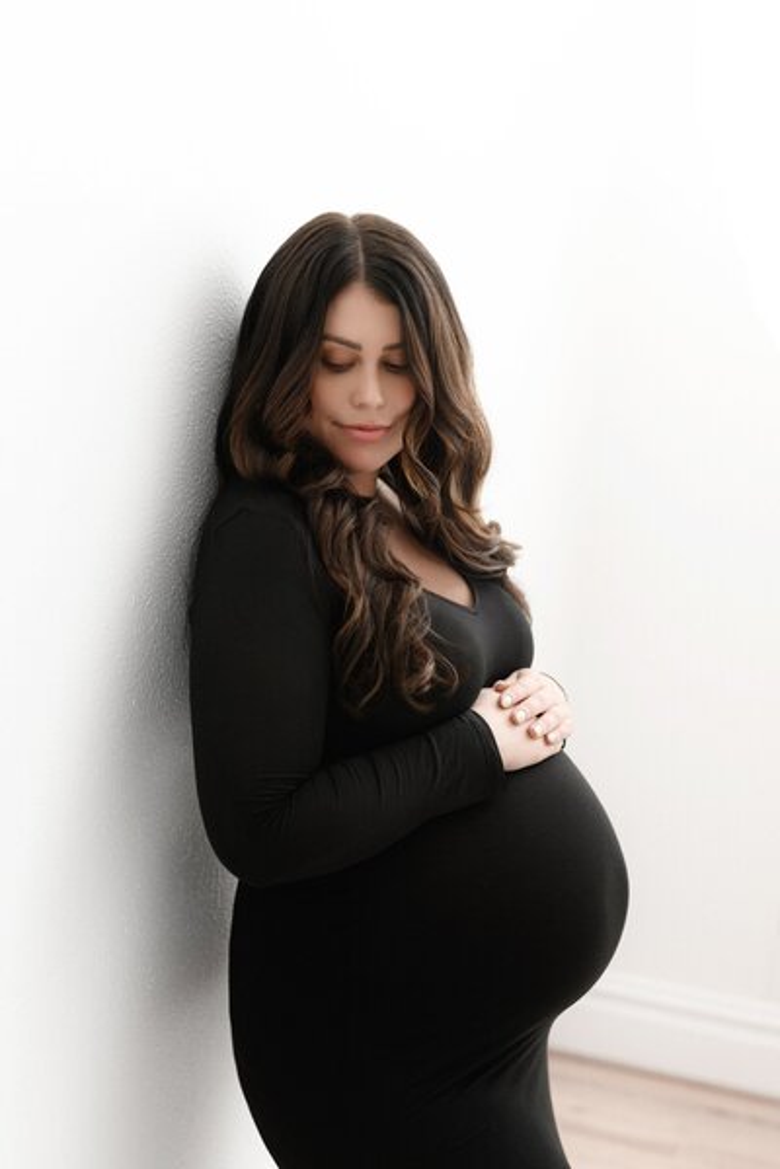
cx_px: 390
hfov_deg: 27.0
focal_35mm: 50
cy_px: 584
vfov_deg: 39.6
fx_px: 1625
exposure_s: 1/200
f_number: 2.8
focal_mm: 50
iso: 64
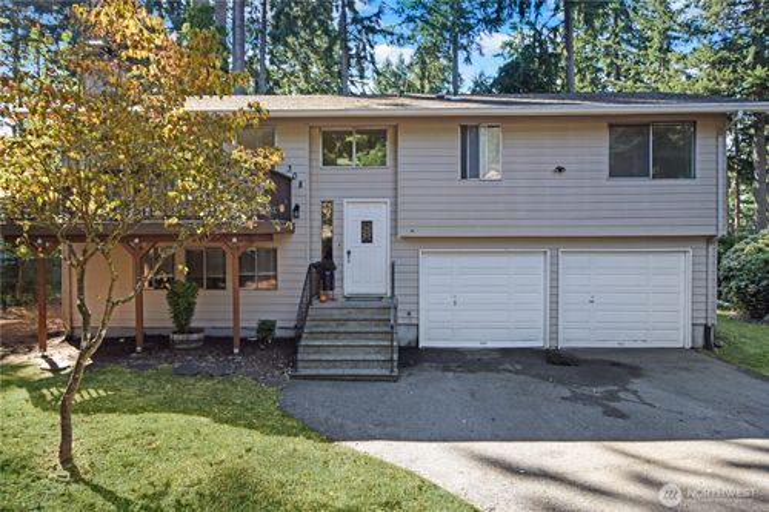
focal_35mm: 22
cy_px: 256
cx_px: 384
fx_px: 480
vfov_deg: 56.1
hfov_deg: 77.3
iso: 400
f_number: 7.1
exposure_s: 1/200
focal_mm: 15
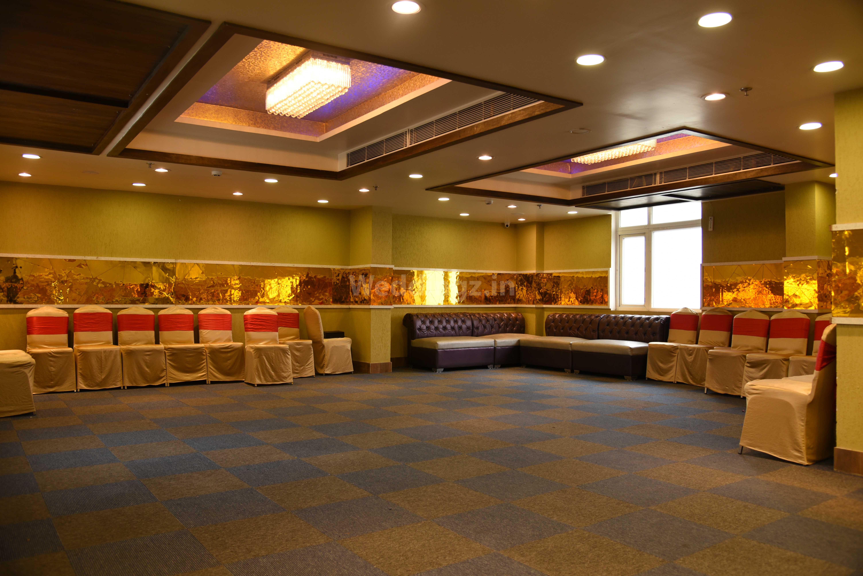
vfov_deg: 46.4
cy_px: 288
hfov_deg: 65.5
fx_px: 671
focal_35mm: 28
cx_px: 432
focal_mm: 28
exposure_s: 1/125
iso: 500
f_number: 4.5
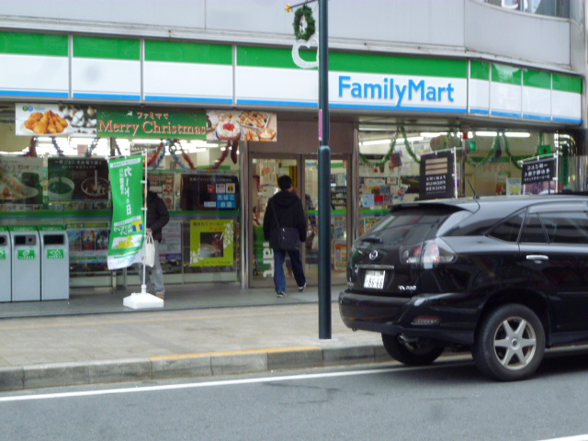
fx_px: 1189
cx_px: 294
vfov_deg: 21.0
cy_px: 220
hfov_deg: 27.8
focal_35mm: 70
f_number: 5.1
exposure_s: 1/60
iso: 320
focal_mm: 12.4
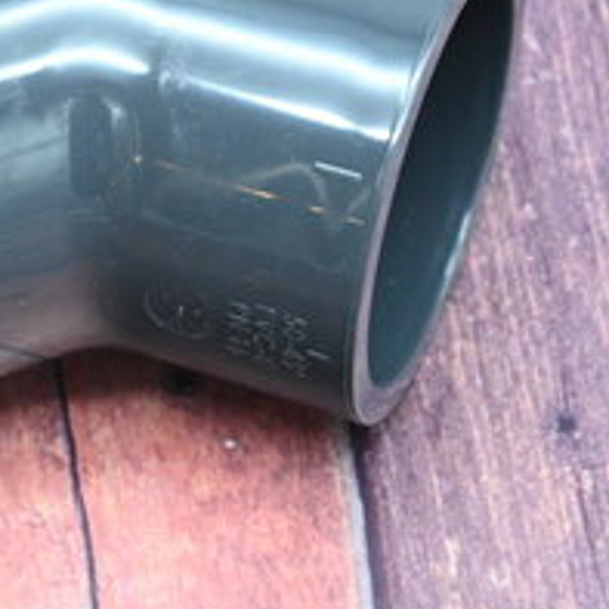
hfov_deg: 8.9
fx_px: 3921
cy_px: 193
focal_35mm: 197
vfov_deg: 8.9
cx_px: 145
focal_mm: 50
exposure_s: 1/80
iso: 3600
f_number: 6.3
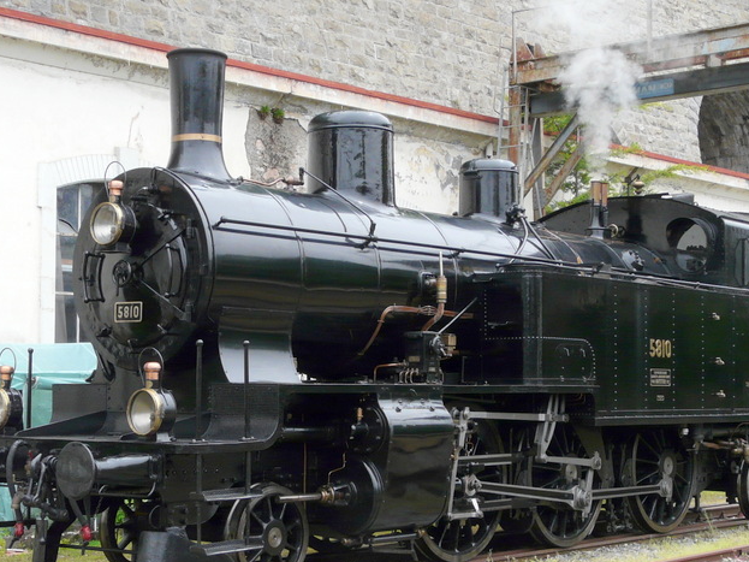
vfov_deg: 21.3
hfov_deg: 28.2
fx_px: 1493
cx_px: 393
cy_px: 336
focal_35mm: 69
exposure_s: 1/200
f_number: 4
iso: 100
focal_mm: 7
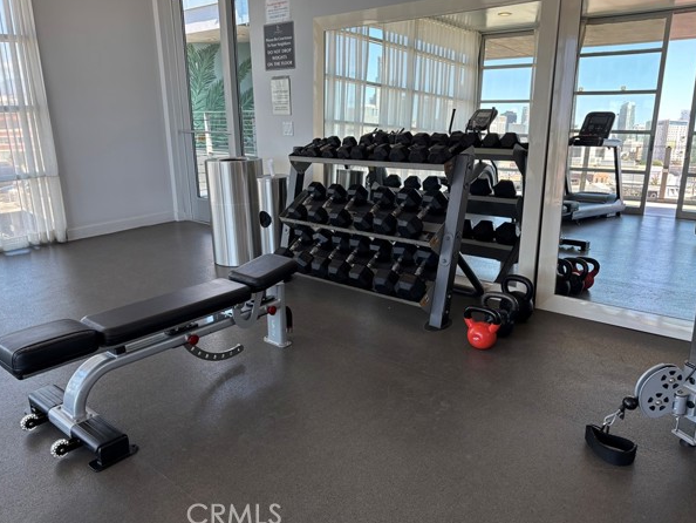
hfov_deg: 63.4
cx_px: 332
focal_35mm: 28
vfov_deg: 49.8
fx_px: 563
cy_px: 250
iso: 40
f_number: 1.6
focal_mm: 5.96
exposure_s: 1/127
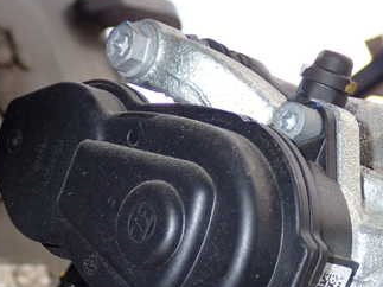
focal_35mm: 93
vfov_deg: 15.8
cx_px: 132
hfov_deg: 21.0
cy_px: 235
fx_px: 1029
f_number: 9
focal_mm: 9.01
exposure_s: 1/50
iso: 250
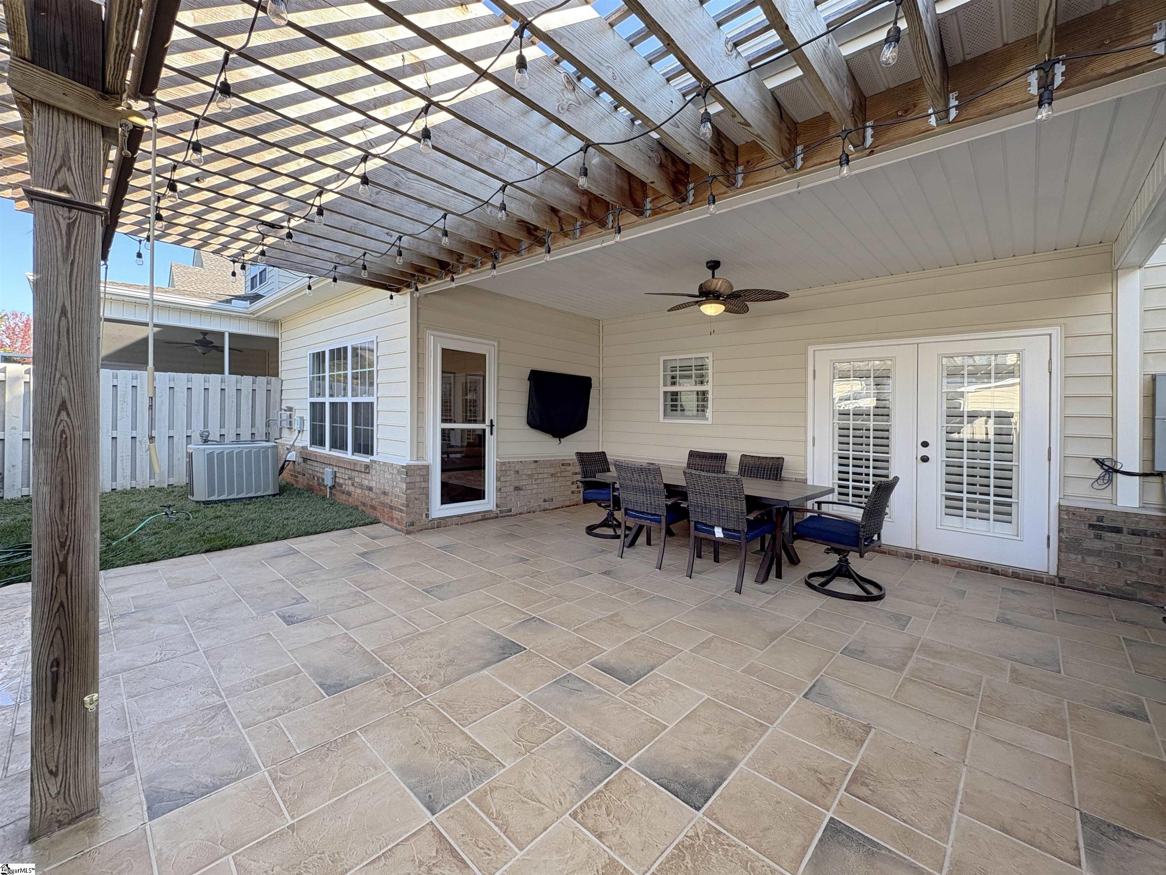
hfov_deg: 102.1
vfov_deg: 85.7
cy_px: 438
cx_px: 583
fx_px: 472
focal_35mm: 14
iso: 50
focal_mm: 2.22
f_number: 2.2
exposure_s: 1/99
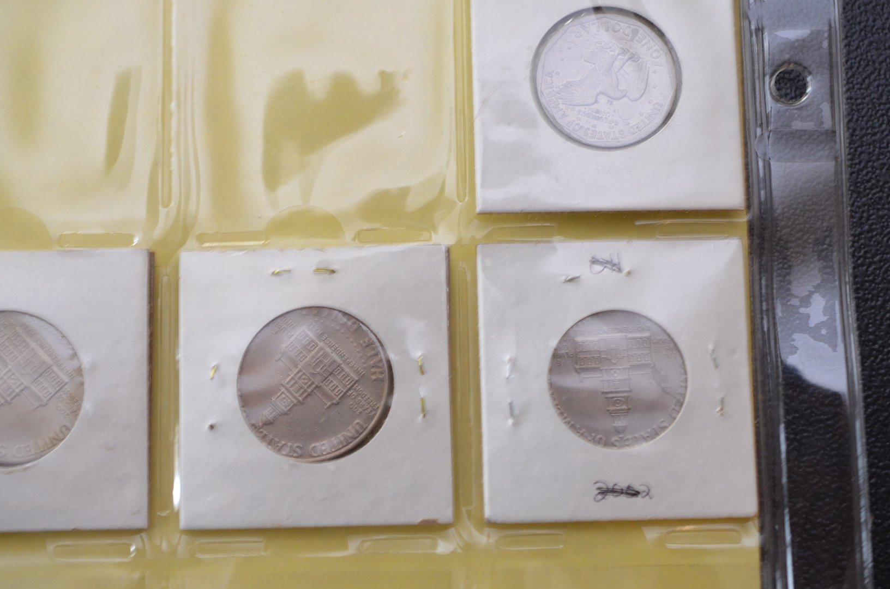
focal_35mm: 63
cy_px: 287
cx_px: 446
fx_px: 1554
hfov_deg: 32.0
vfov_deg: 21.5
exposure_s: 1/60
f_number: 4
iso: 900
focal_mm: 40
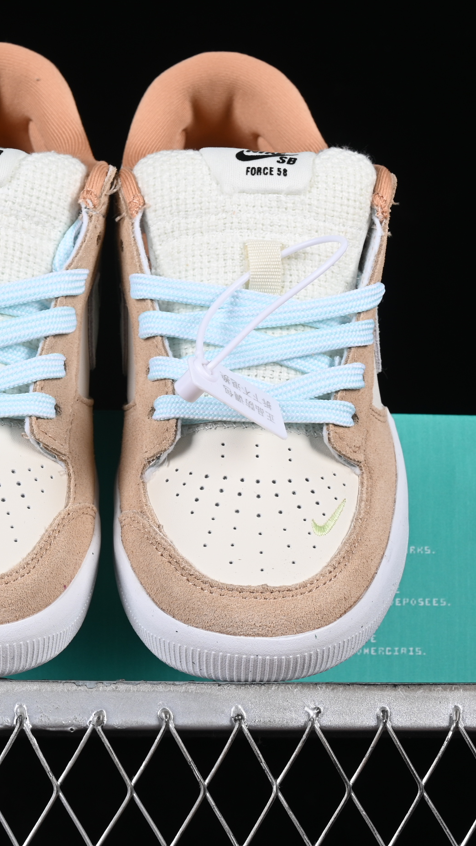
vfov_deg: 18.2
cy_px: 423
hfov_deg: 10.3
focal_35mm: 118
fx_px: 2647
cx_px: 112
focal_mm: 50
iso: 160
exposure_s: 1/80
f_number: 8
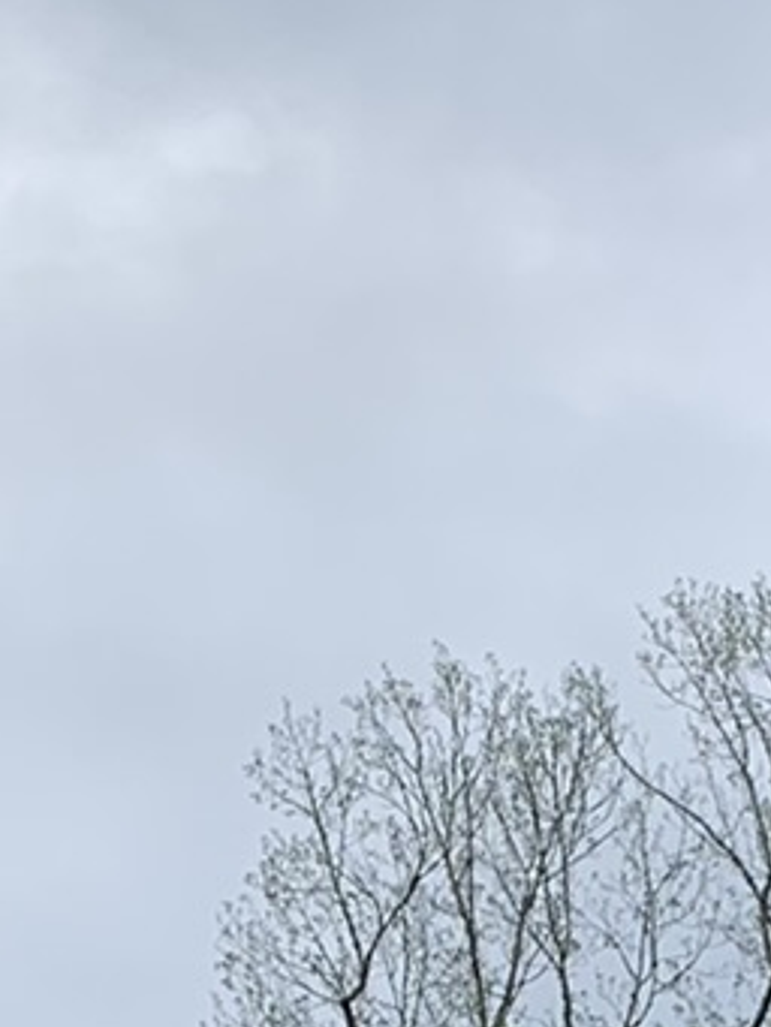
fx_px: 4630
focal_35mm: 156
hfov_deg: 9.4
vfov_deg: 9.9
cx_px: 843
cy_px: 2973
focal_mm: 4.25
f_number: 1.8
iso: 25
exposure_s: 1/1661
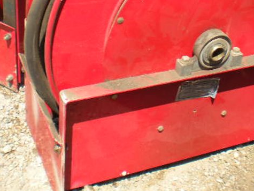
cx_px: 156
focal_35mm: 64
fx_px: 469
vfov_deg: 22.6
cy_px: 41
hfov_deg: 30.2
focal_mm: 6.3
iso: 64
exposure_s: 1/190
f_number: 4.6
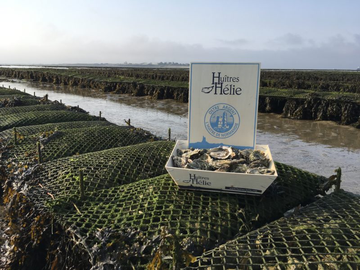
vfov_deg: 48.2
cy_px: 135
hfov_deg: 61.7
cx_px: 180
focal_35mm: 29
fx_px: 302
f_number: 2.2
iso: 25
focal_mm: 4.15
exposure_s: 1/1603
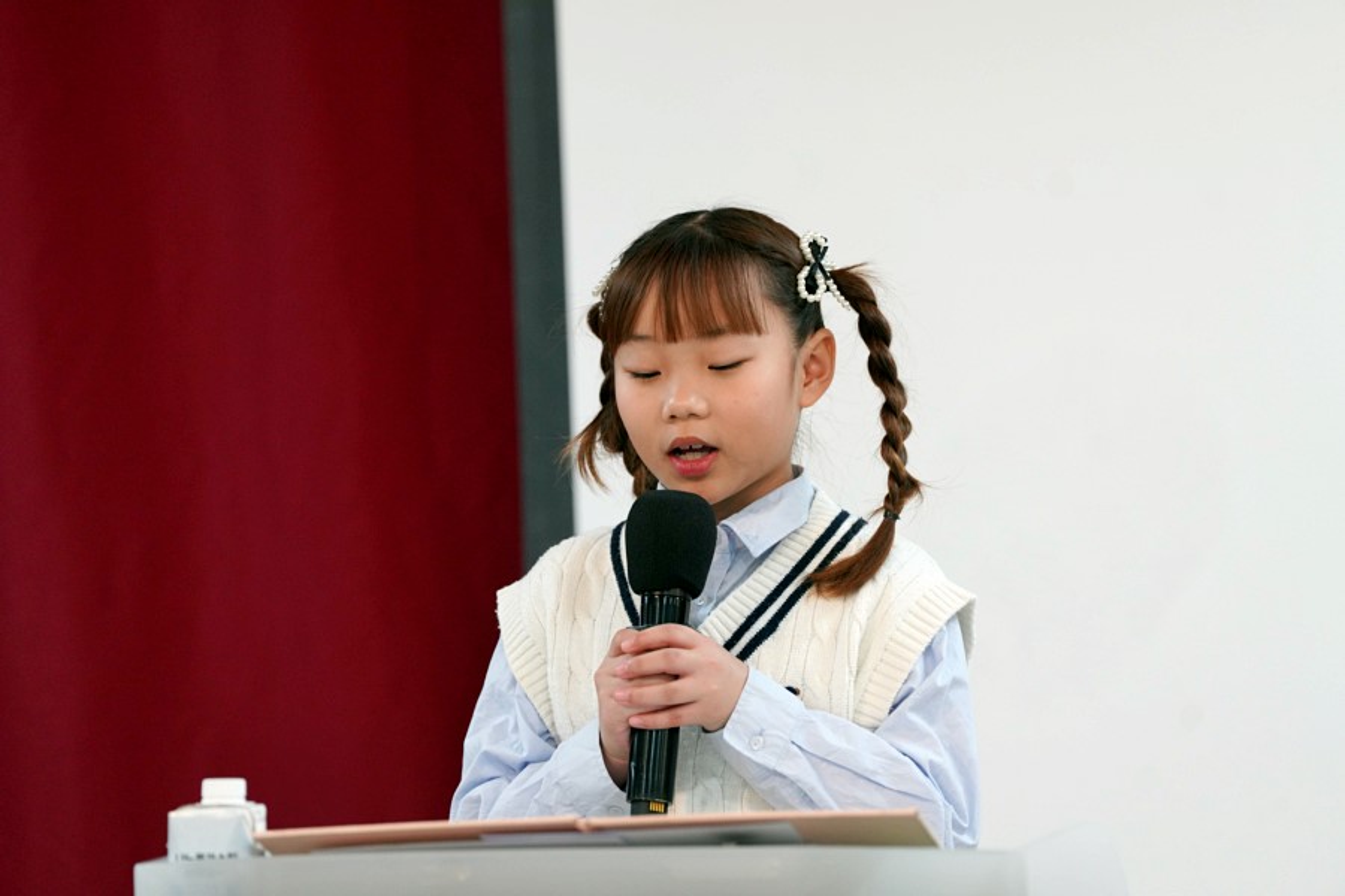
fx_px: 7472
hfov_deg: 10.3
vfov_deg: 6.9
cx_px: 672
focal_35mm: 200
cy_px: 448
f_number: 4
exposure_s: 1/250
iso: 2000
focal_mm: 200
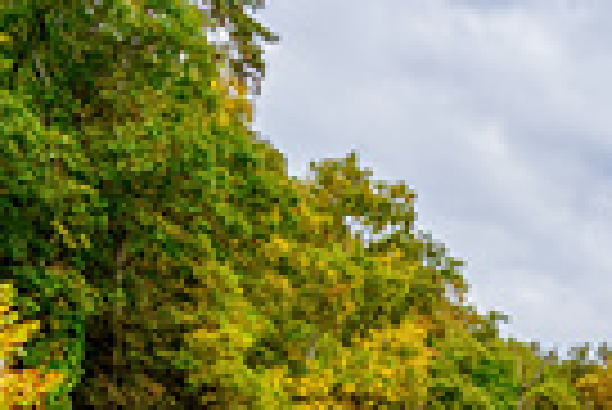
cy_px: 721
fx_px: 1123
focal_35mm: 66
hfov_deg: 27.1
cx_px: 724
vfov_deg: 17.2
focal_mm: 15
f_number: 16
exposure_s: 1/60
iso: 200
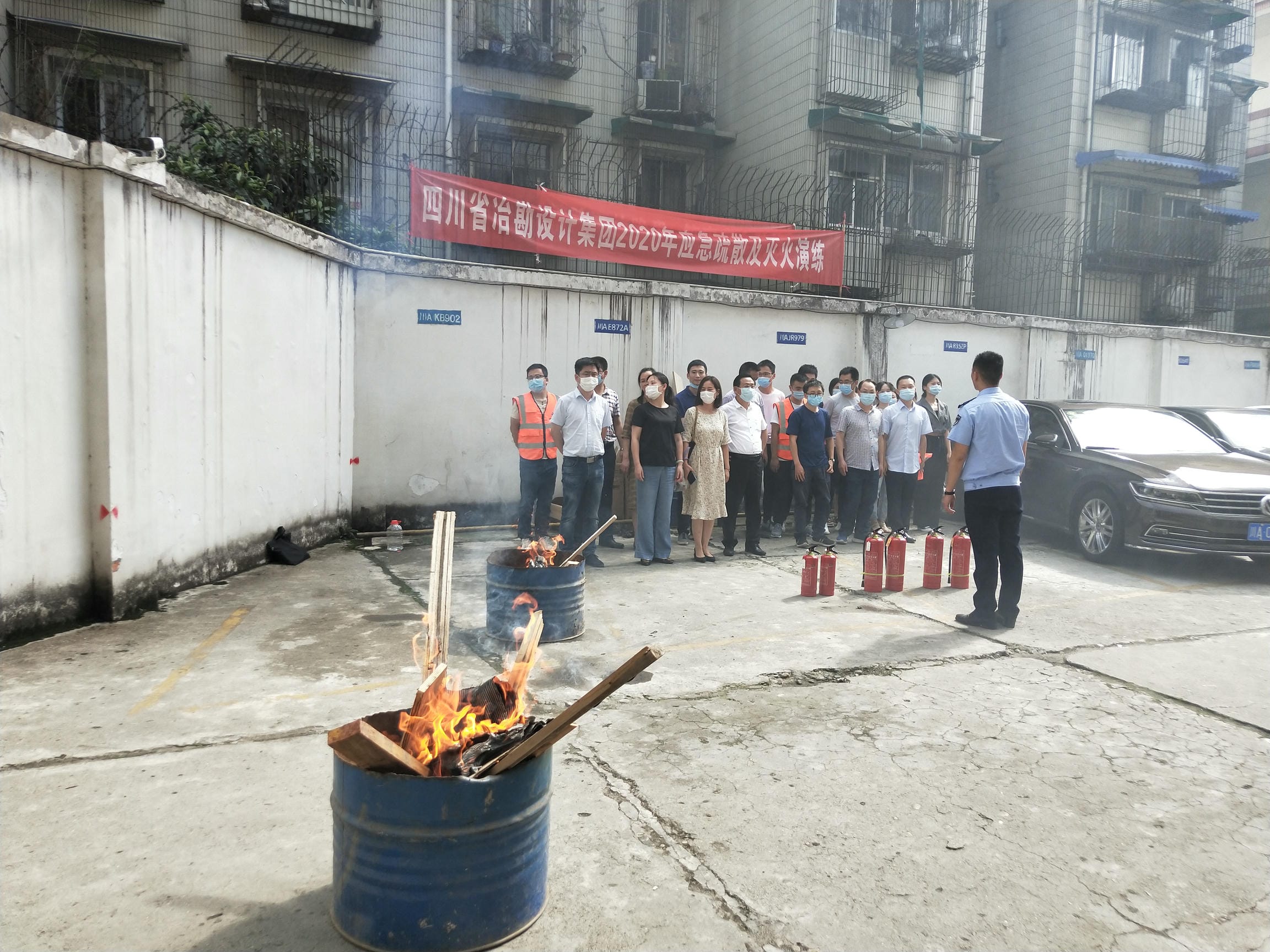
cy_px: 476
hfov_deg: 69.4
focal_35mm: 25
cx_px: 635
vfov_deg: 54.9
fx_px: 917
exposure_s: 1/390
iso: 40
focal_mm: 4.28
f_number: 1.7
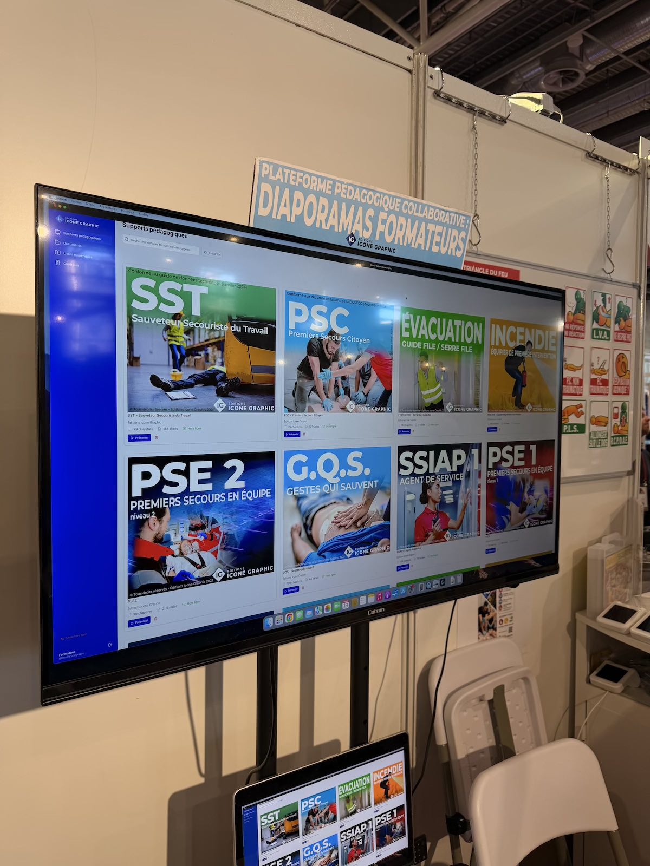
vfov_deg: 71.6
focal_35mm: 24
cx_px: 325
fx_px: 601
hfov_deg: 56.8
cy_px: 433
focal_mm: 6.76
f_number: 1.78
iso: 80
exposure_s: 1/92
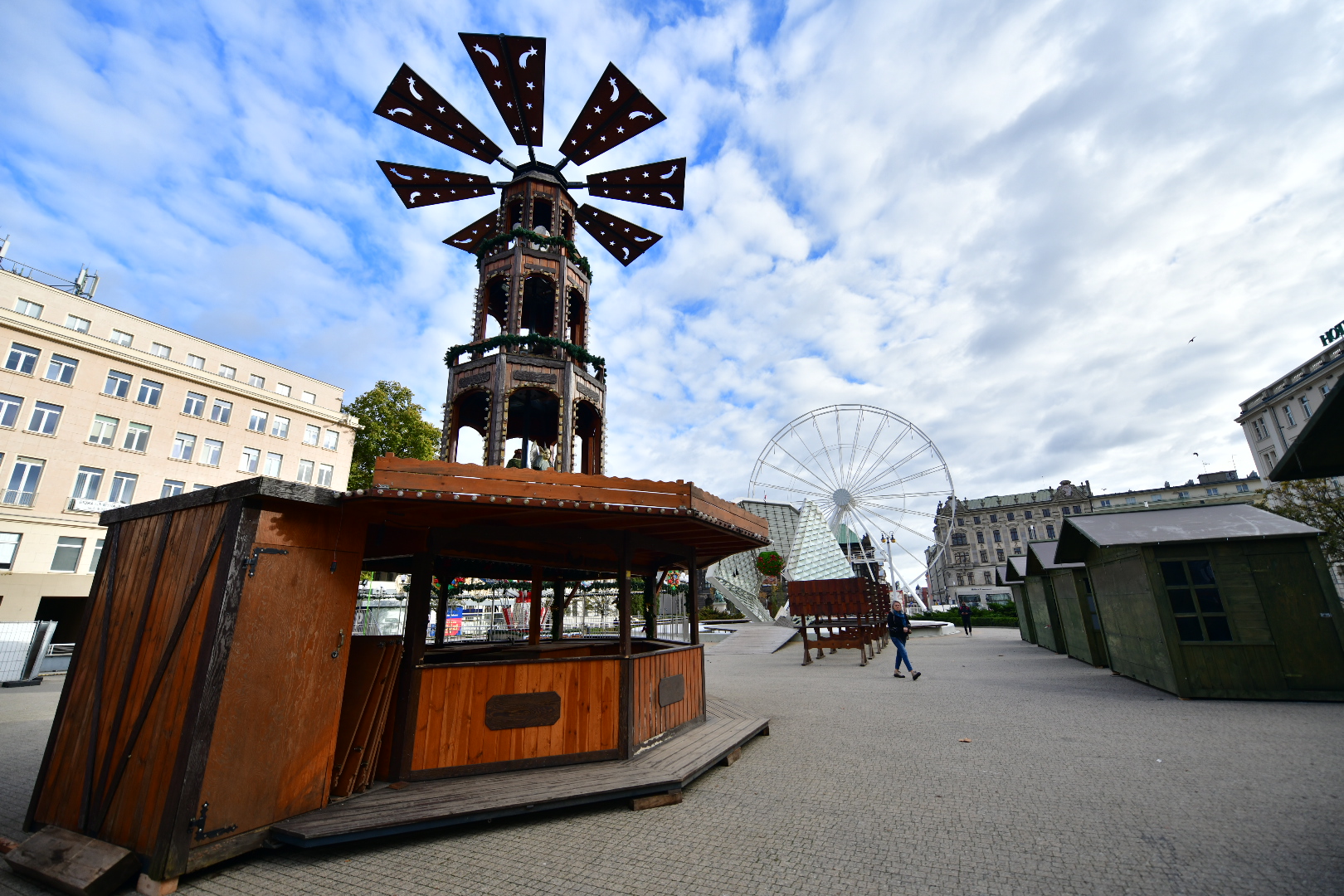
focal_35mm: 14
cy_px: 448
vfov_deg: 81.2
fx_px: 523
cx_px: 672
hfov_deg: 104.3
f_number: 2.8
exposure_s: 1/2500
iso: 180
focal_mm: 14
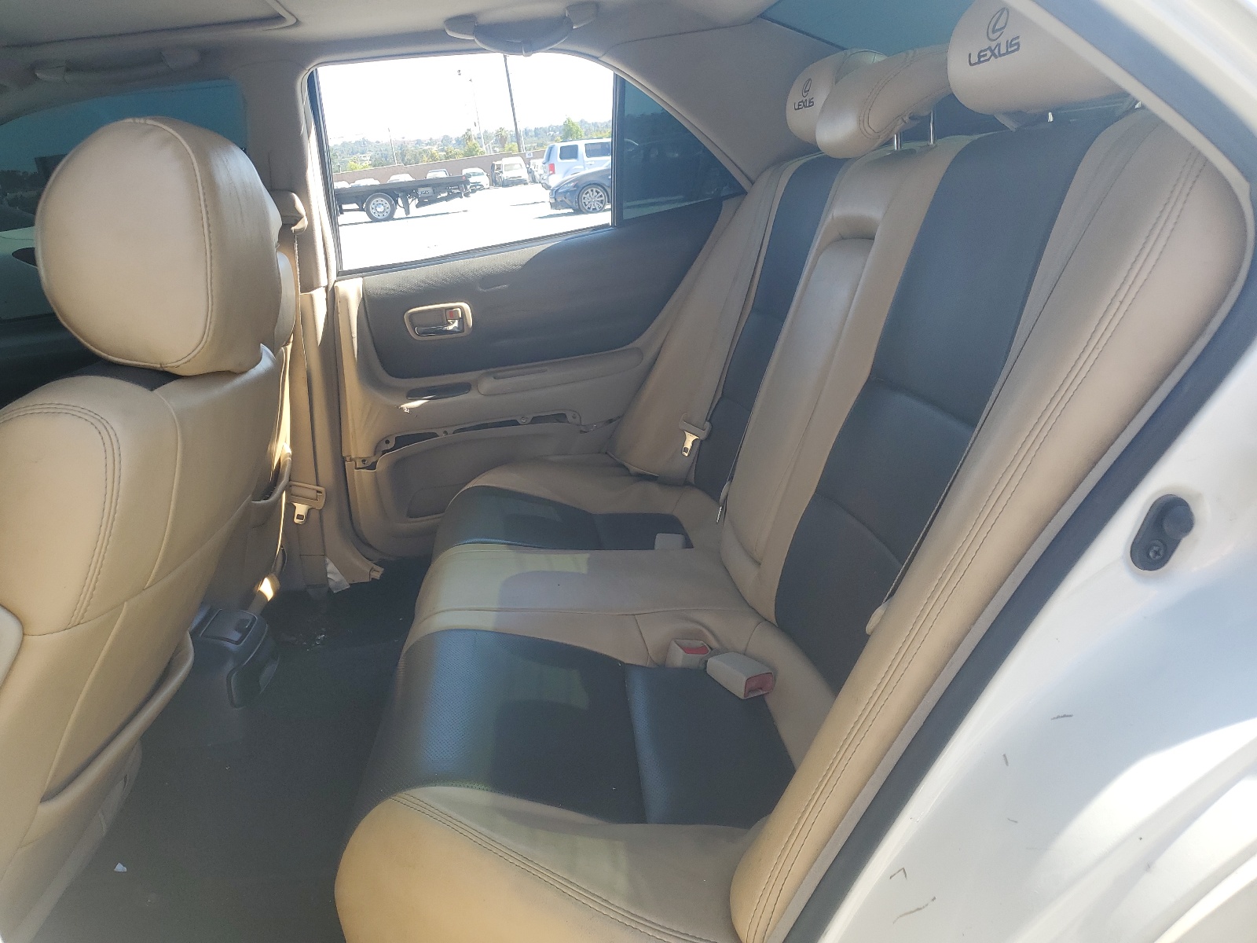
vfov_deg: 53.1
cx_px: 628
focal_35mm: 26
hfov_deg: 67.3
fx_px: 944
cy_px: 472
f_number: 1.5
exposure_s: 1/556
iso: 50
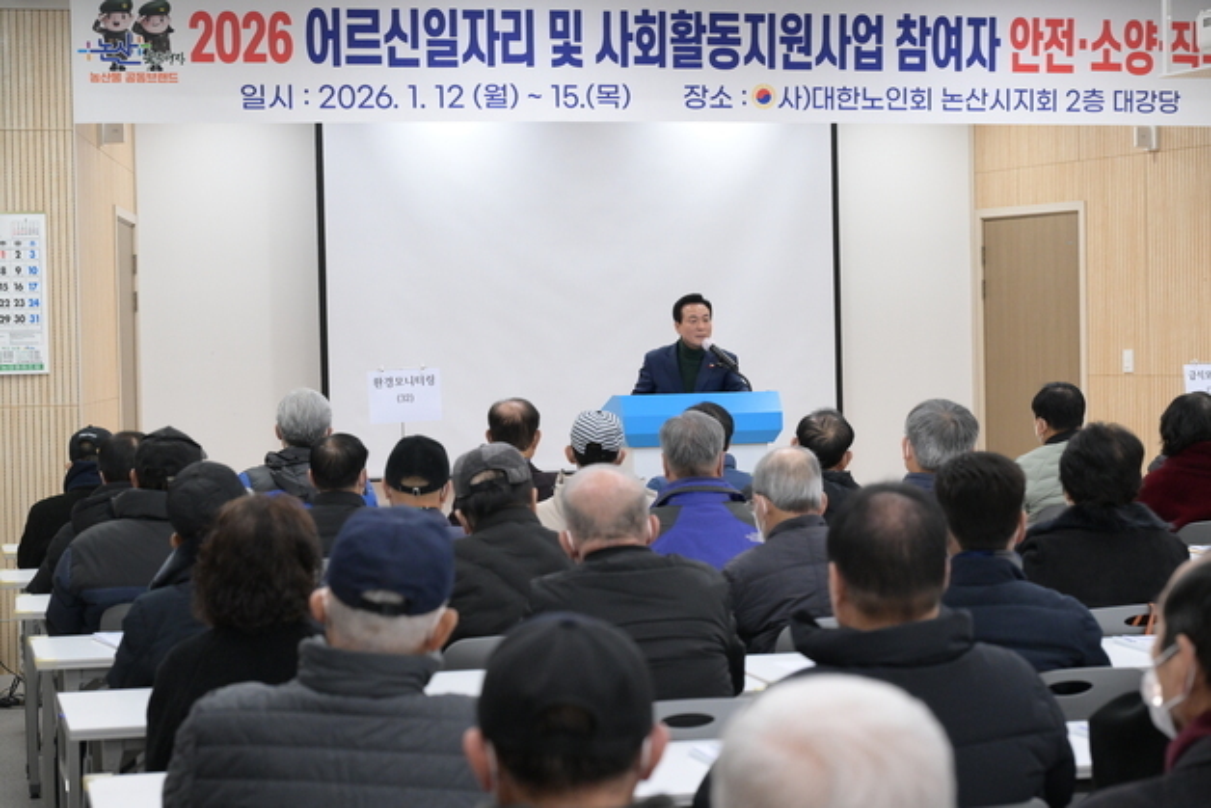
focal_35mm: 70
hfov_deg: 28.8
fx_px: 2355
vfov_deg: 19.5
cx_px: 606
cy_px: 404
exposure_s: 1/200
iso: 3200
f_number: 5.6
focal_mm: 70
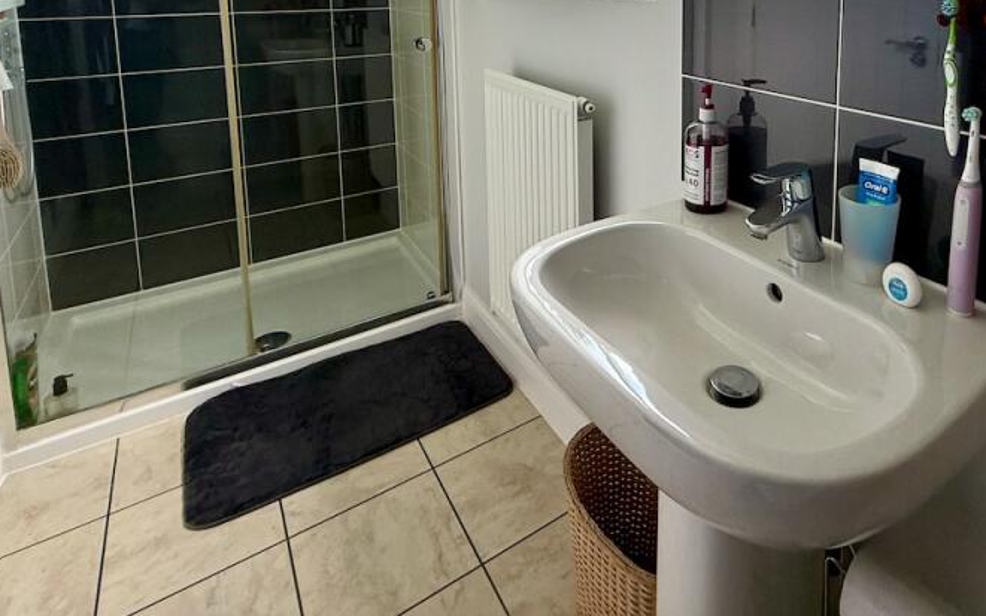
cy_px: 45
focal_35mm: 23
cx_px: 658
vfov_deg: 46.9
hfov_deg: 74.8
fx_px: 618
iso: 125
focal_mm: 2.22
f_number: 2.2
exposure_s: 1/99
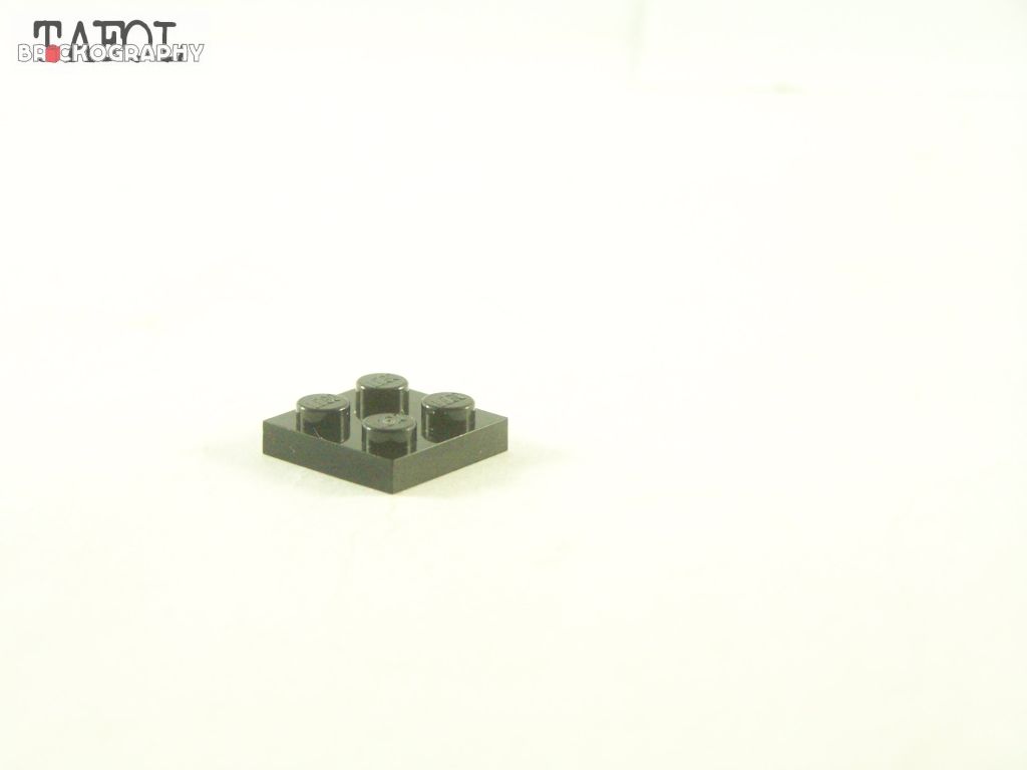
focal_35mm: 128
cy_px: 385
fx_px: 3798
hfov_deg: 15.4
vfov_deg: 11.6
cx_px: 514
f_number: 3.2
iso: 400
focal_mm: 21.2
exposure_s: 1/60
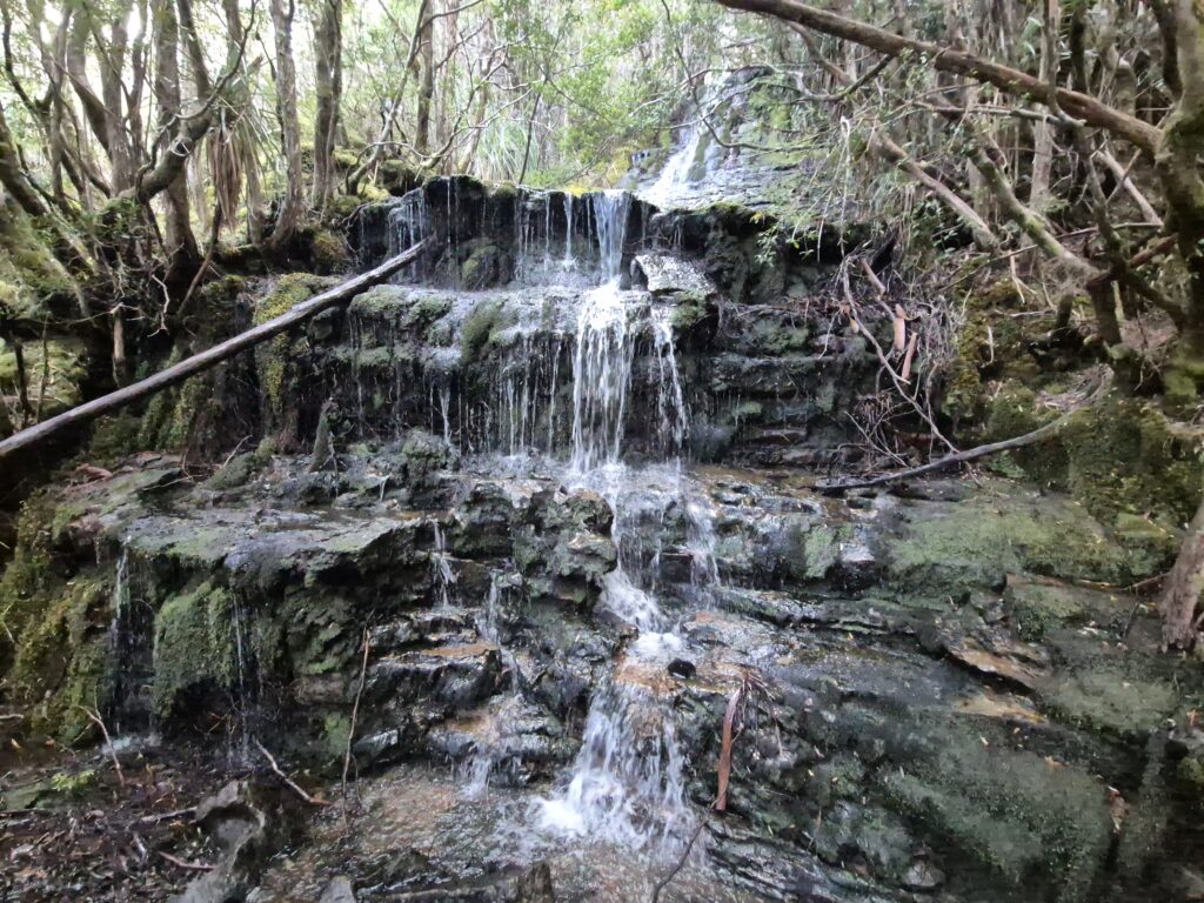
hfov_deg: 106.2
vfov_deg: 89.9
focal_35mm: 13
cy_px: 452
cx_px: 602
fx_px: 452
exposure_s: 1/50
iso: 1600
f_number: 2.2
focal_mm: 2.2
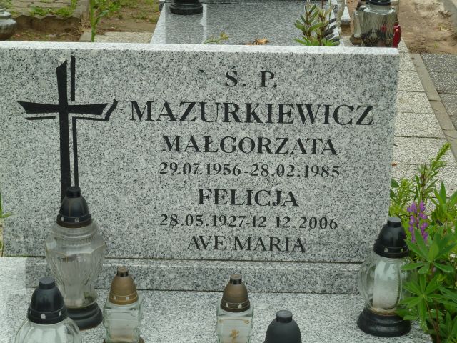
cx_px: 228
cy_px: 172
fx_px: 1188
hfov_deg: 21.8
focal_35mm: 90
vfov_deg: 16.4
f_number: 4.3
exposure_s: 1/80
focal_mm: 14.7
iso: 80
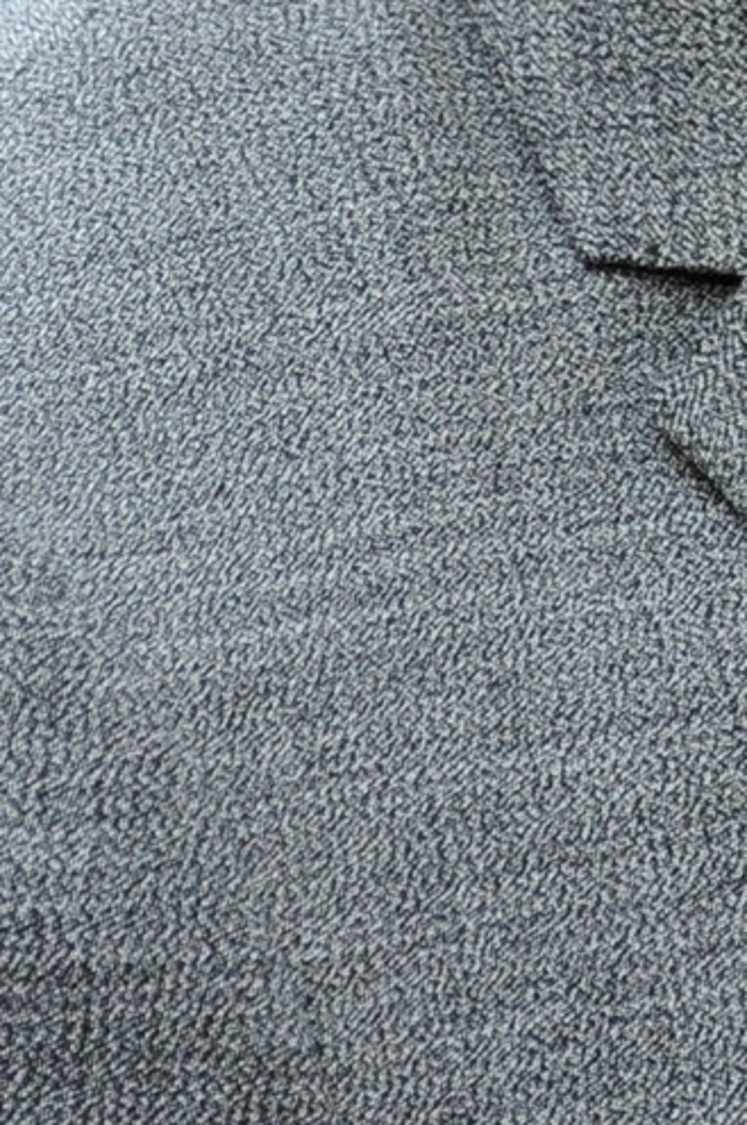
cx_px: 1063
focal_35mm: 828
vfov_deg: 2.5
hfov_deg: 1.7
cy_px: -655
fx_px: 25824
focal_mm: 200
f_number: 4
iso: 1000
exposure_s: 1/320
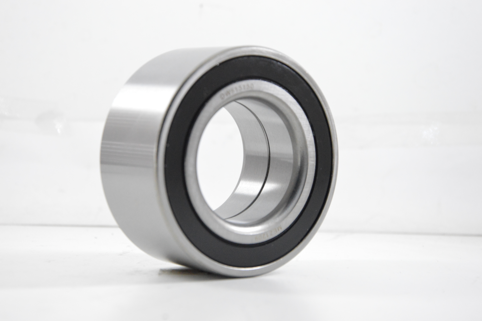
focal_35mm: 93
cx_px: 241
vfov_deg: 14.7
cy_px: 160
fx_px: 1244
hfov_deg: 21.9
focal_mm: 62
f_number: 7.1
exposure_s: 1/100
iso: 3200
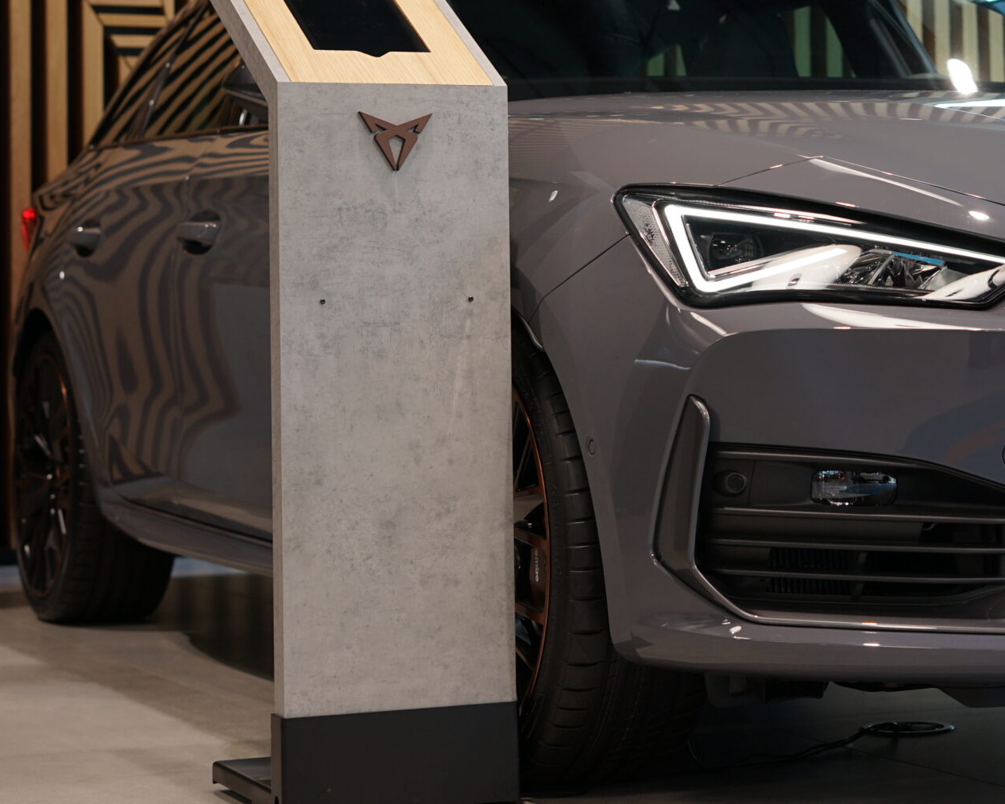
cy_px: 173
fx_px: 2826
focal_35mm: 95
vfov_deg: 16.1
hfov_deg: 20.0
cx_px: 772
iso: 160
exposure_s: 1/60
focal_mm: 50
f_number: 4
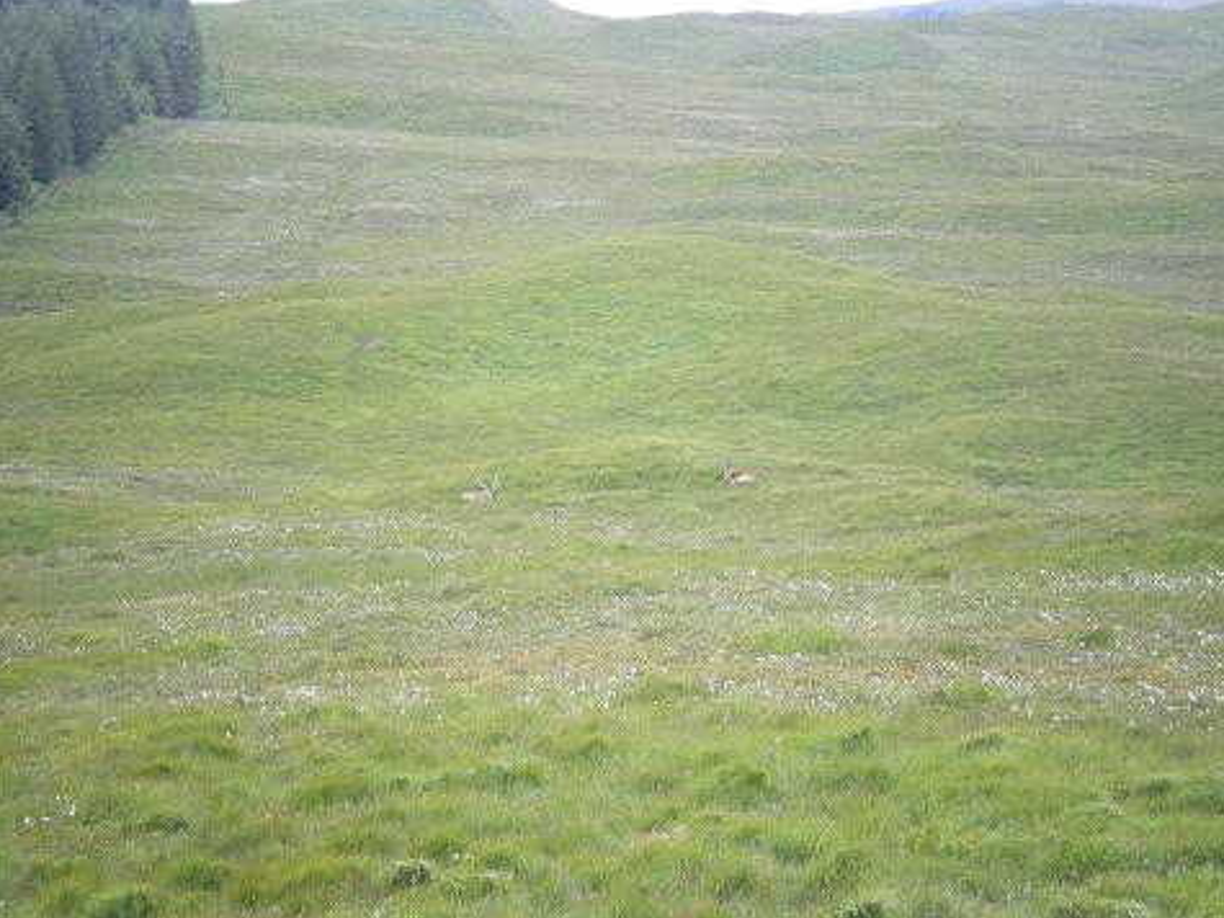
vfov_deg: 12.0
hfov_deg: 16.0
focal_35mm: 123
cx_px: 611
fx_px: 4348
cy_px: 487
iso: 200
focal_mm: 18.9
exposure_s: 1/100
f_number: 5.9
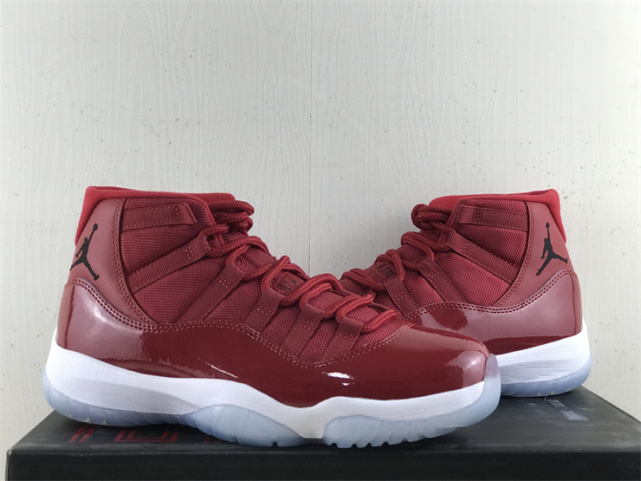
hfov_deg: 33.8
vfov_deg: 25.7
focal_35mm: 57
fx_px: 1055
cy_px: 240
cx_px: 320
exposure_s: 1/50
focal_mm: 6.6
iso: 64
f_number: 2.8
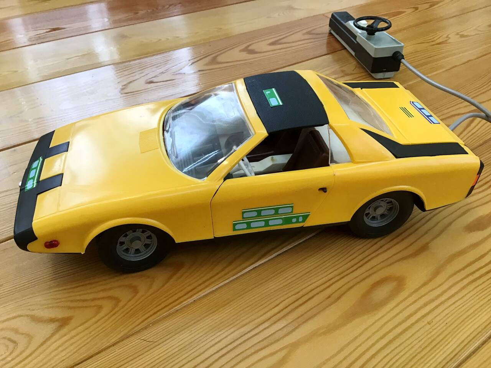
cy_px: 184
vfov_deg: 45.4
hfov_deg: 58.4
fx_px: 440
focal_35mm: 31
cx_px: 246
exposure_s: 1/33
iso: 64
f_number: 2.4
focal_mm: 3.3
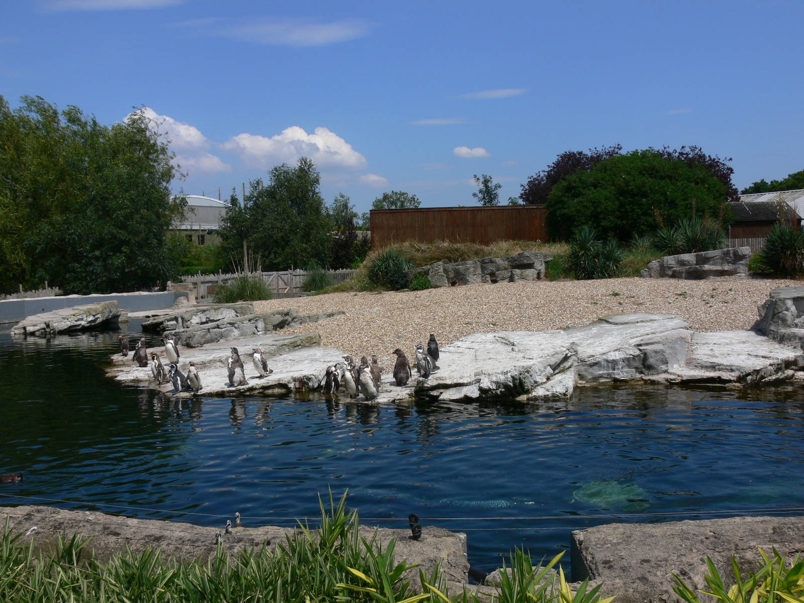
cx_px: 402
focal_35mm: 35
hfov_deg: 52.6
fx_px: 813
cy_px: 302
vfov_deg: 40.7
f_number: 7.1
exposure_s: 1/400
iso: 80
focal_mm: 7.4
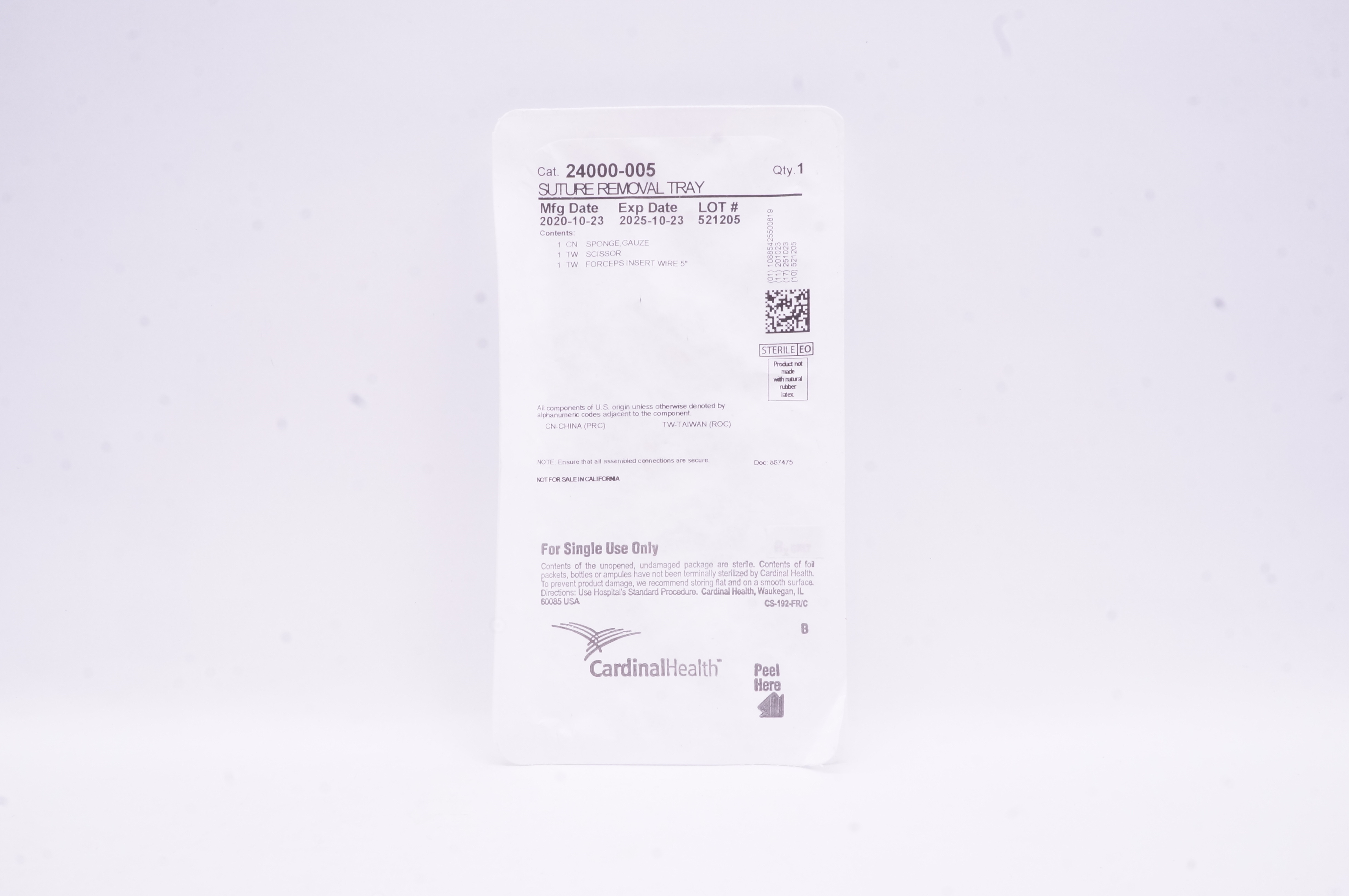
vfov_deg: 43.5
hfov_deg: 62.0
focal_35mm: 30
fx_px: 1123
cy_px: 448
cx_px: 674
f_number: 18
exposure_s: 1/13
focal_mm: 20
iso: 800
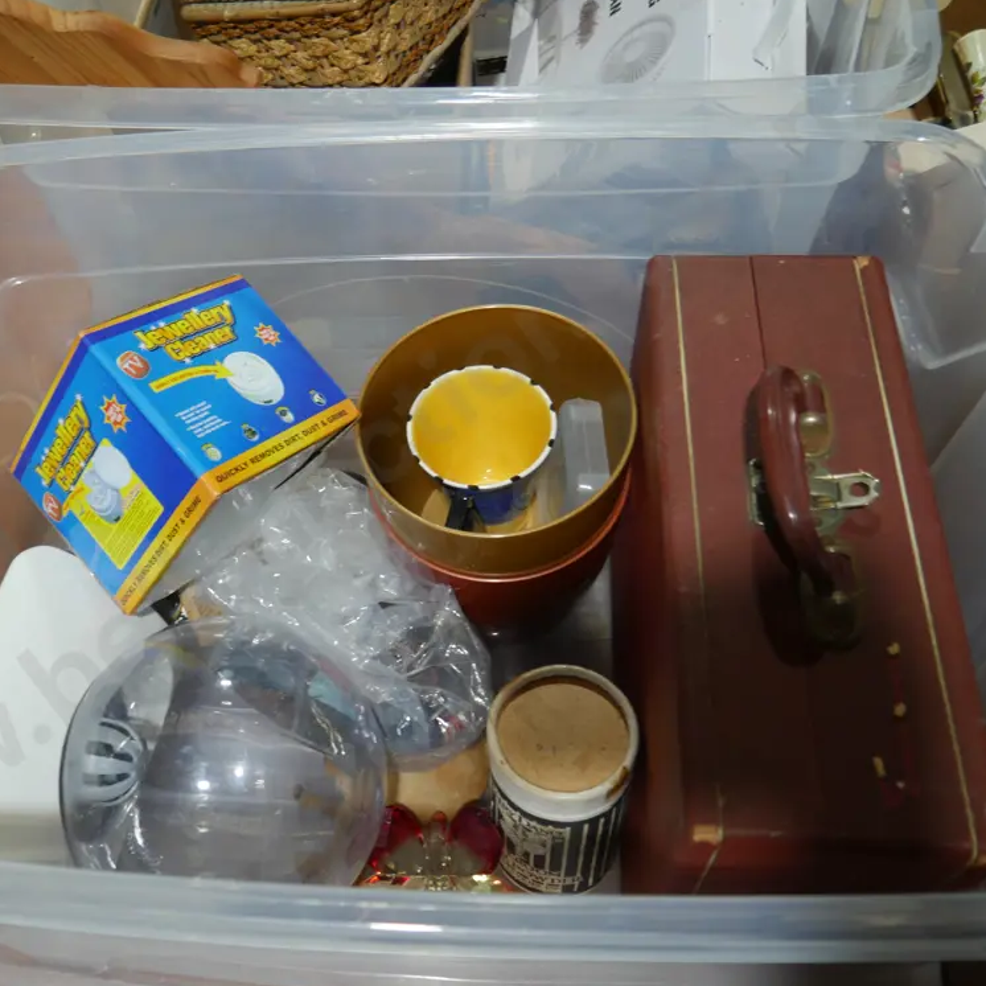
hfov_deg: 47.7
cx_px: 338
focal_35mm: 34
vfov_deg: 48.4
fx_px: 1096
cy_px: 484
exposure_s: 1/80
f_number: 3.5
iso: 200
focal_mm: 14
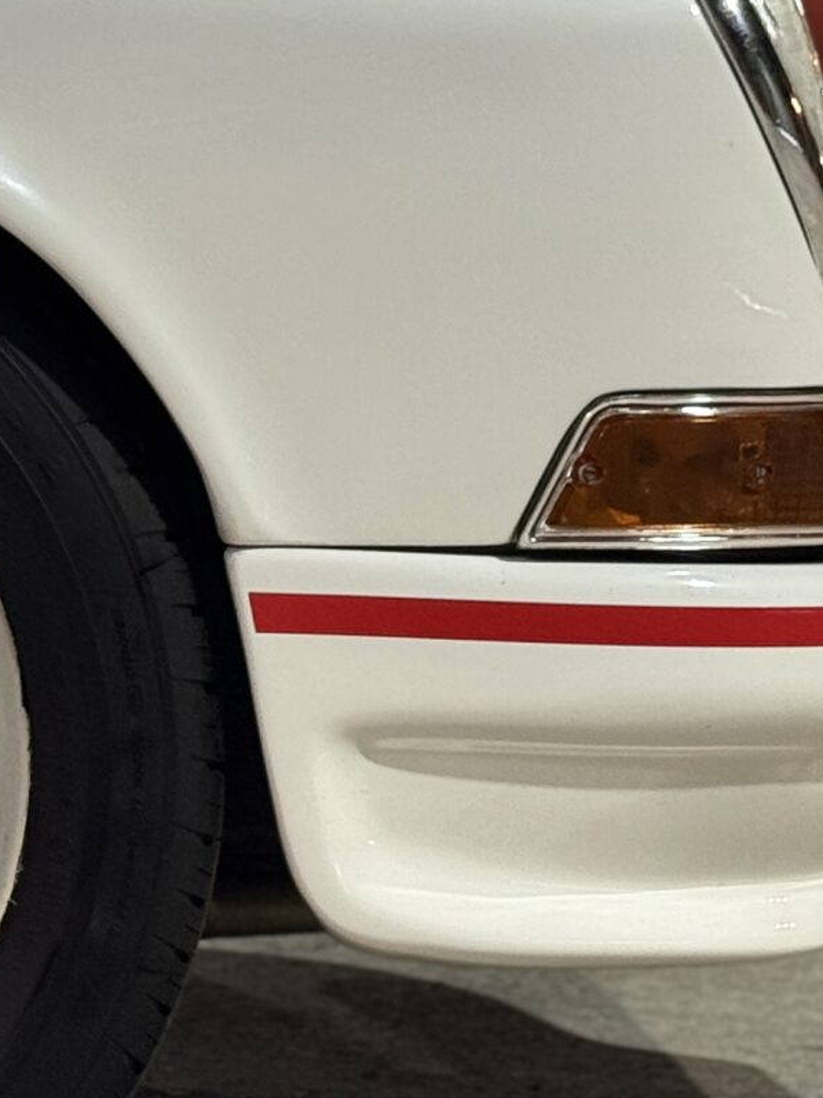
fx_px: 4884
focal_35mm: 154
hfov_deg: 9.4
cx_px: -306
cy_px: 272
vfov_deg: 12.8
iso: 160
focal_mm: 6.76
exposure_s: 1/50
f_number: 1.78
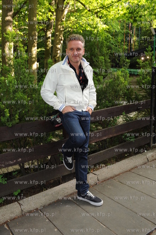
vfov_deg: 58.8
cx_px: 78
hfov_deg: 41.0
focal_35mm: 32
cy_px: 118
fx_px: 208
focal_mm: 32
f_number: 5.6
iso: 640
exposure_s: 1/160
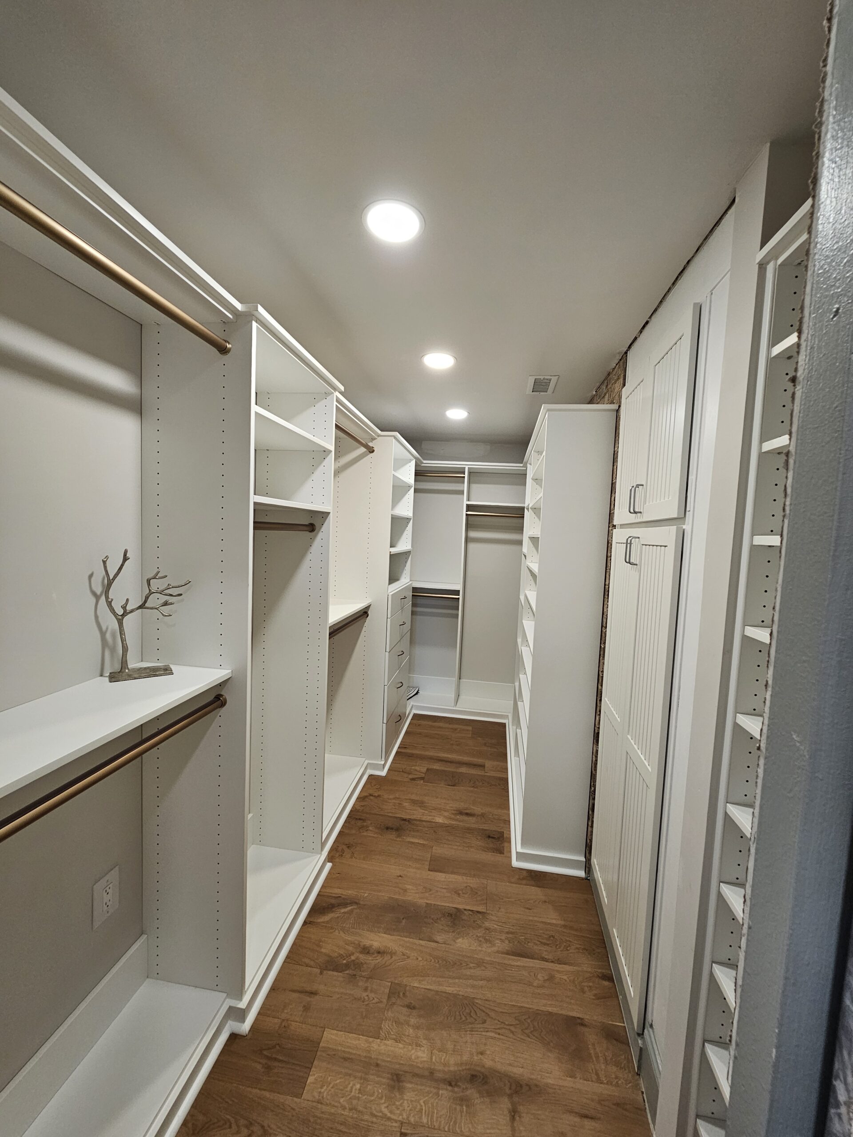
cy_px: 568
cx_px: 426
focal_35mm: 13
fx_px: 427
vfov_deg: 106.2
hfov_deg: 89.9
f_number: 2.2
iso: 125
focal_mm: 2.2
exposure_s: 1/60
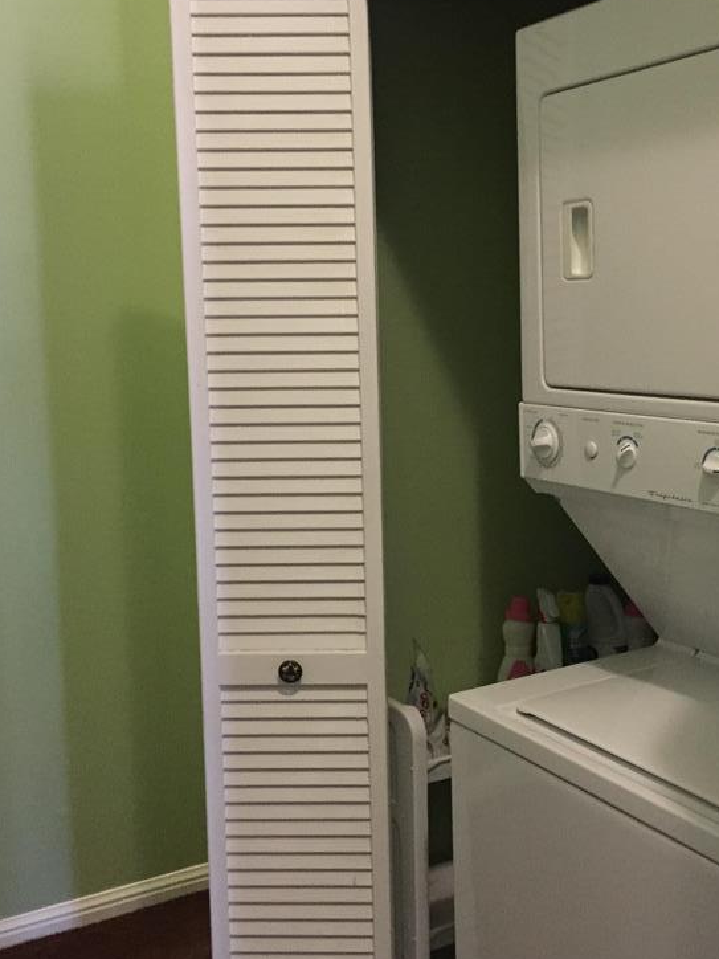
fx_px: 1135
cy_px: 446
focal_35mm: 41
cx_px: 441
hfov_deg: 35.0
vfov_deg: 45.7
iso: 320
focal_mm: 4.15
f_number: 2.2
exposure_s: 1/15
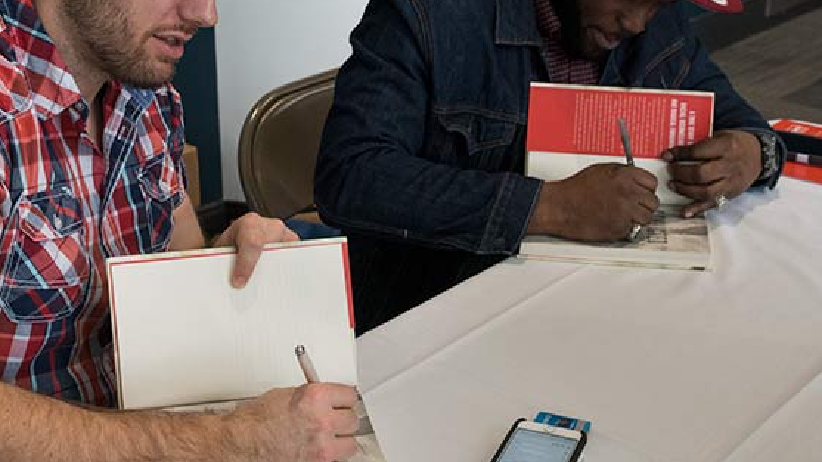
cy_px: 160
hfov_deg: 40.5
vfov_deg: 23.4
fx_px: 1111
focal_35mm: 51
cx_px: 345
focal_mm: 35
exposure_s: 1/125
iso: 1250
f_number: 6.3
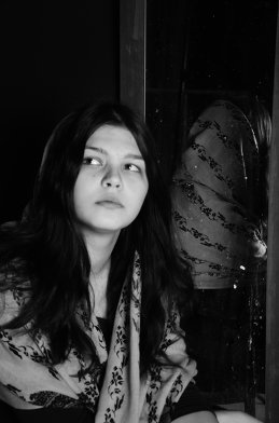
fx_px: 842
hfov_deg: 18.8
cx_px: 140
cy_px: 212
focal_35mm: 72
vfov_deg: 28.1
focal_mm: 48
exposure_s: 1/15
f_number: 4.5
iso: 1250
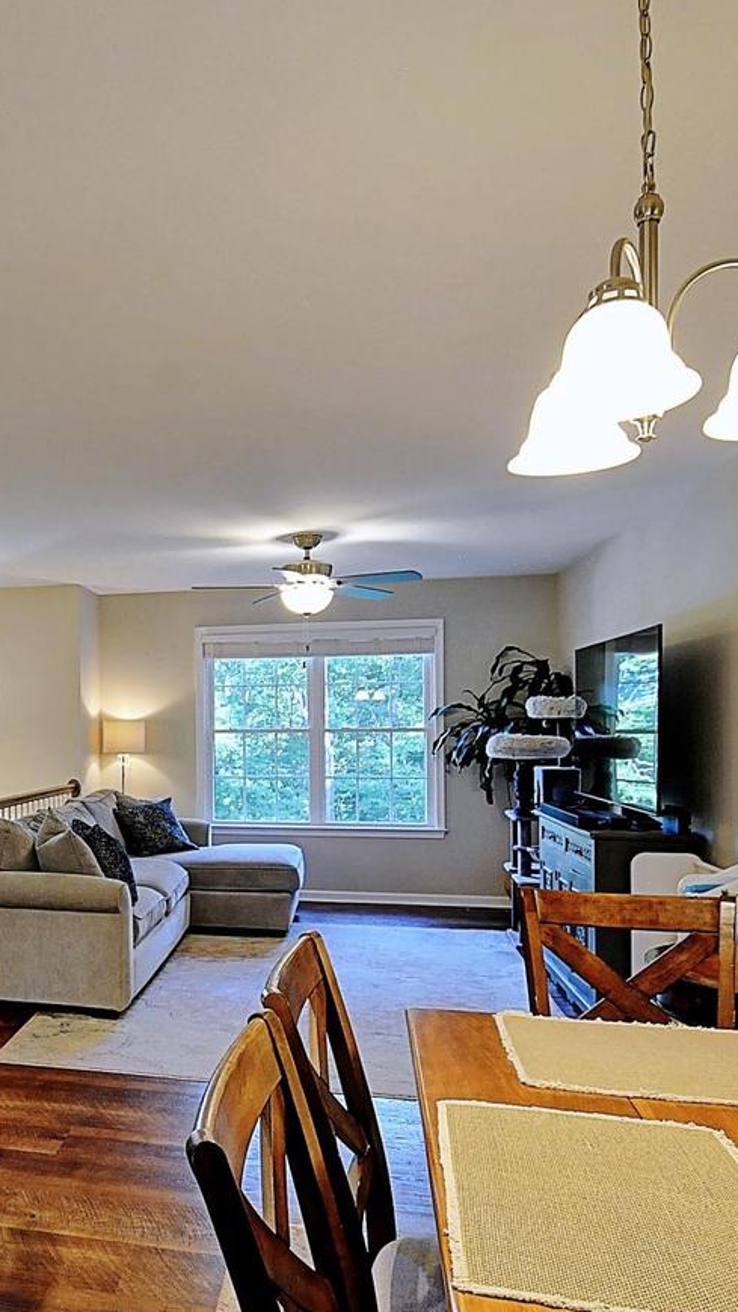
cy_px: 693
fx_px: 904
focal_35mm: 26
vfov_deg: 71.8
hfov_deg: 40.6
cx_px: 59
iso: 800
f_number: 8
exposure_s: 1/13
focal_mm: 10
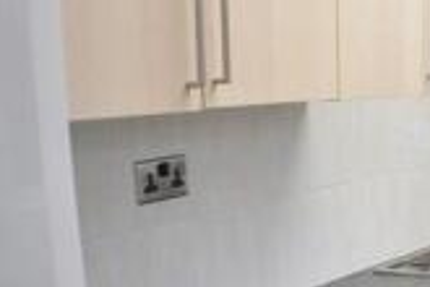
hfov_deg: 17.3
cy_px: 286
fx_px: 1295
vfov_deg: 12.5
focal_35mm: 108
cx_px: 618
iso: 400
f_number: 4
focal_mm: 25
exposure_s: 1/60
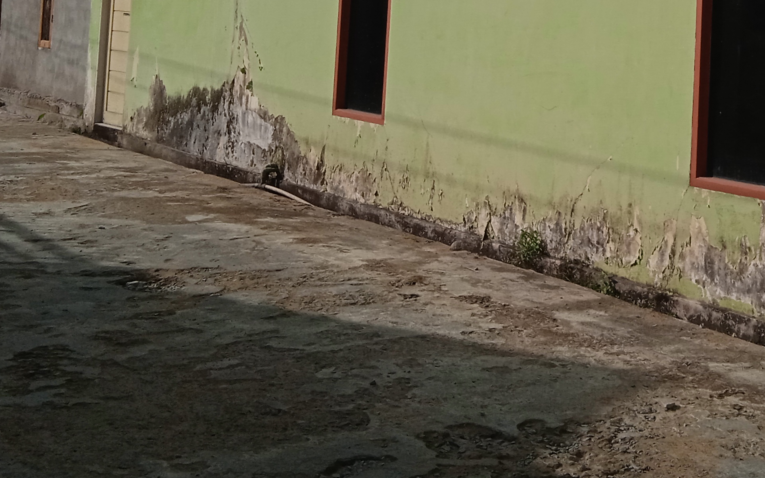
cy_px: -87
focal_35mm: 64
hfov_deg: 30.6
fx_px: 1334
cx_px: 680
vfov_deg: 19.2
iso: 114
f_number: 2.2
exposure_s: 1/3436
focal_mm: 3.43
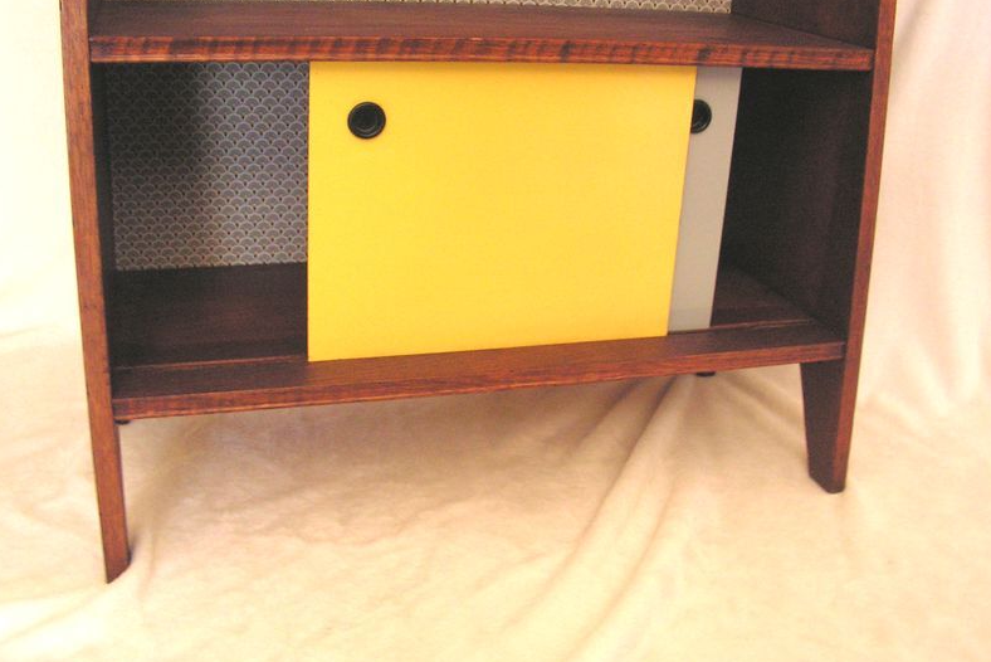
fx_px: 1046
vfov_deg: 35.1
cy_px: 311
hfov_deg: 50.7
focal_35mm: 38
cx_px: 496
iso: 200
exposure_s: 1/15
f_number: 3.2
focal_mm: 6
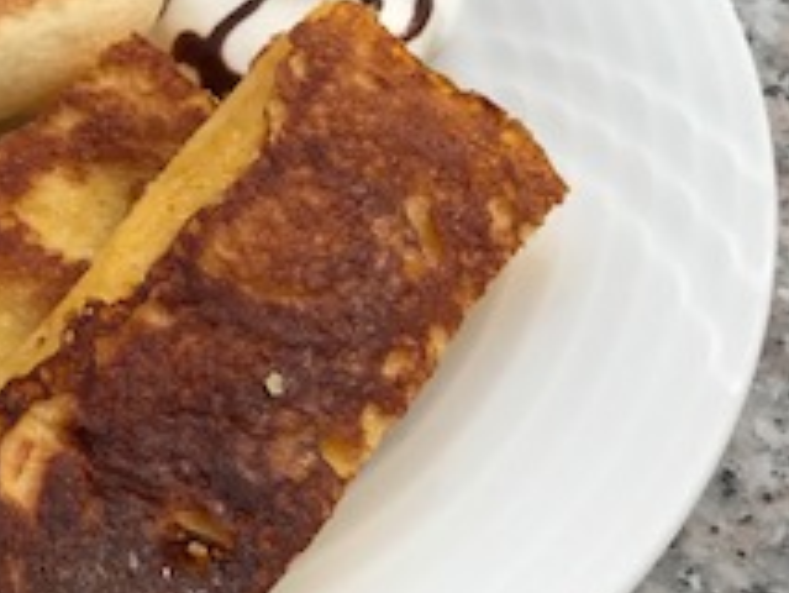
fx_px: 1916
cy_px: 263
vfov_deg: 17.6
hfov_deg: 22.0
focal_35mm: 84
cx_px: -89
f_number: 1.8
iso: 20
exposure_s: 1/2591
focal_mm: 3.99
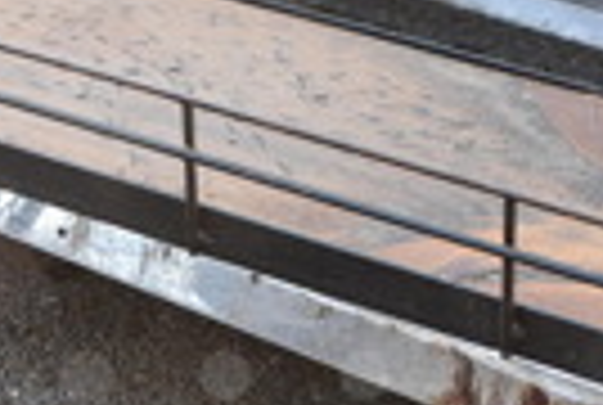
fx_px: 2065
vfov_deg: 10.9
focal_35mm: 123
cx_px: 364
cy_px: 558
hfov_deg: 16.6
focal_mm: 18
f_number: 5.6
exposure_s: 1/125
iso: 360
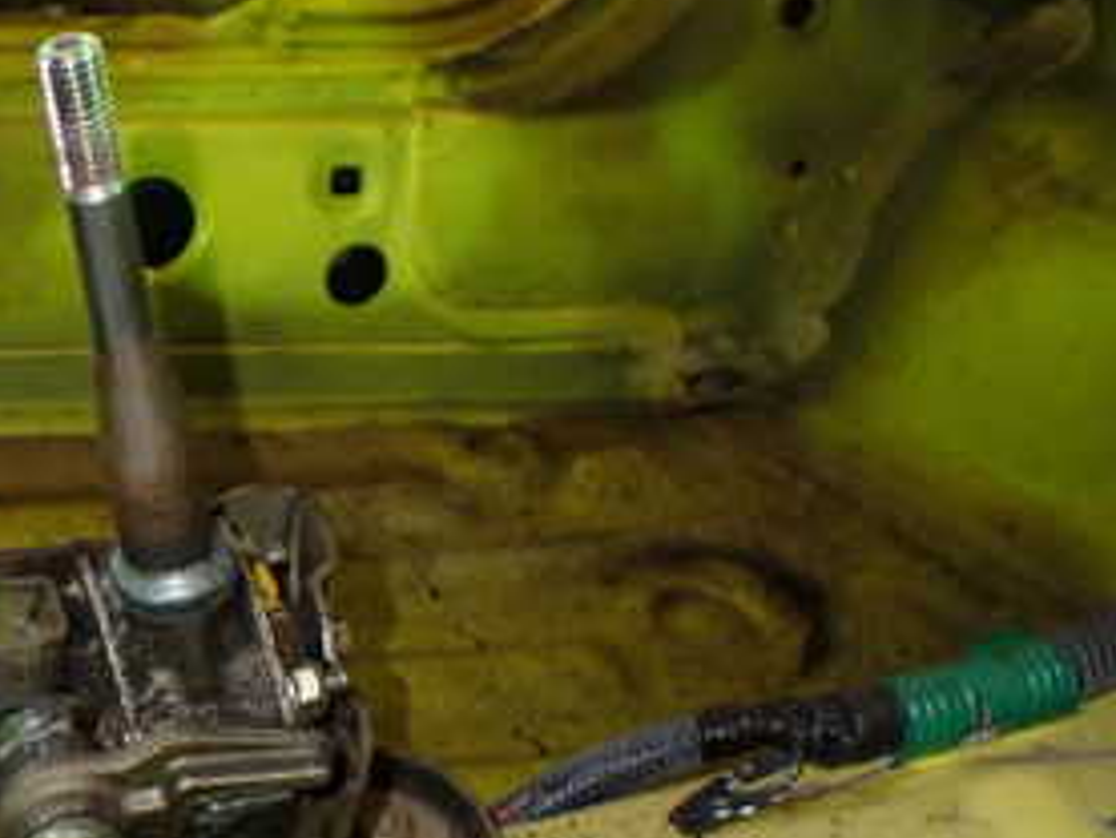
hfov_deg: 27.7
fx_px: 2096
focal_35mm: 65
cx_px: -56
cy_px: 649
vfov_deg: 22.4
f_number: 2.3
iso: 800
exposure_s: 1/30
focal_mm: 5.4
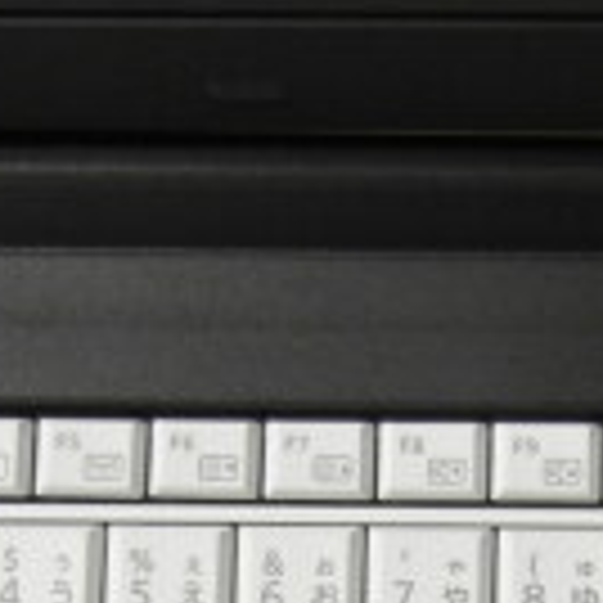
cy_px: 927
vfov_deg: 10.2
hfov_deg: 10.4
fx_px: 3252
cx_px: 724
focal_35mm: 165
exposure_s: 1/9.8
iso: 400
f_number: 3.7
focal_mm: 7.1
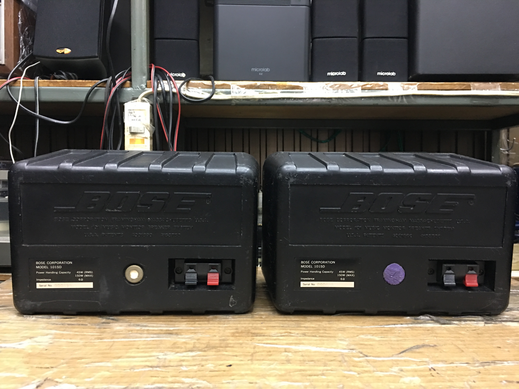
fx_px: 435
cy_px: 194
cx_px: 260
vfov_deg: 48.2
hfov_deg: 61.7
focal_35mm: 29
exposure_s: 1/8
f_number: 2.2
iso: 100
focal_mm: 4.15
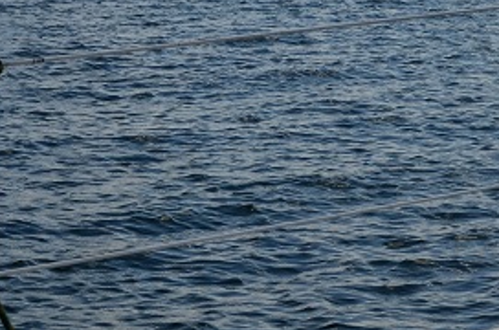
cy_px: -182
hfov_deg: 10.7
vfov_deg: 7.0
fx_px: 2667
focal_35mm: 193
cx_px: 403
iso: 200
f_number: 11
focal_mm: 35
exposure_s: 1/400
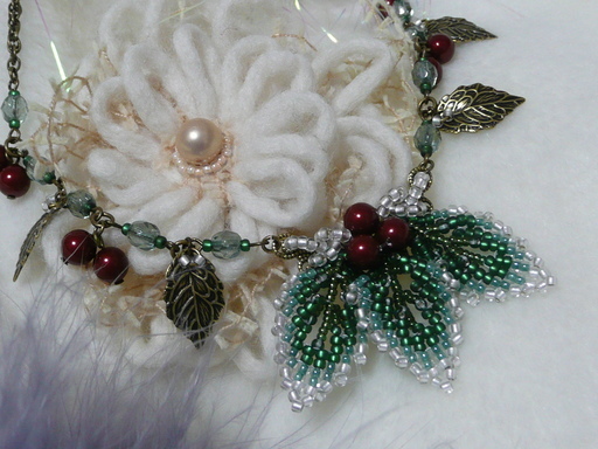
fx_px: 1106
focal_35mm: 64
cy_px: 224
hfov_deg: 30.3
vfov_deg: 22.9
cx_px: 299
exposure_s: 1/13
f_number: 4
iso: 200
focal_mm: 7
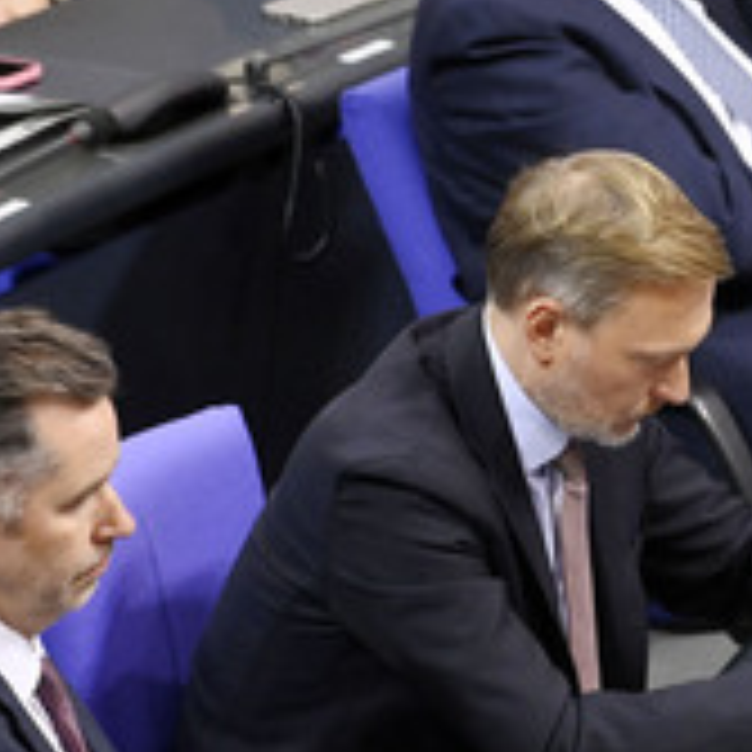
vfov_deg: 2.8
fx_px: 15214
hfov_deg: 2.8
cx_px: 894
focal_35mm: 619
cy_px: 207
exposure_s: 1/320
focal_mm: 270
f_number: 5.6
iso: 10000
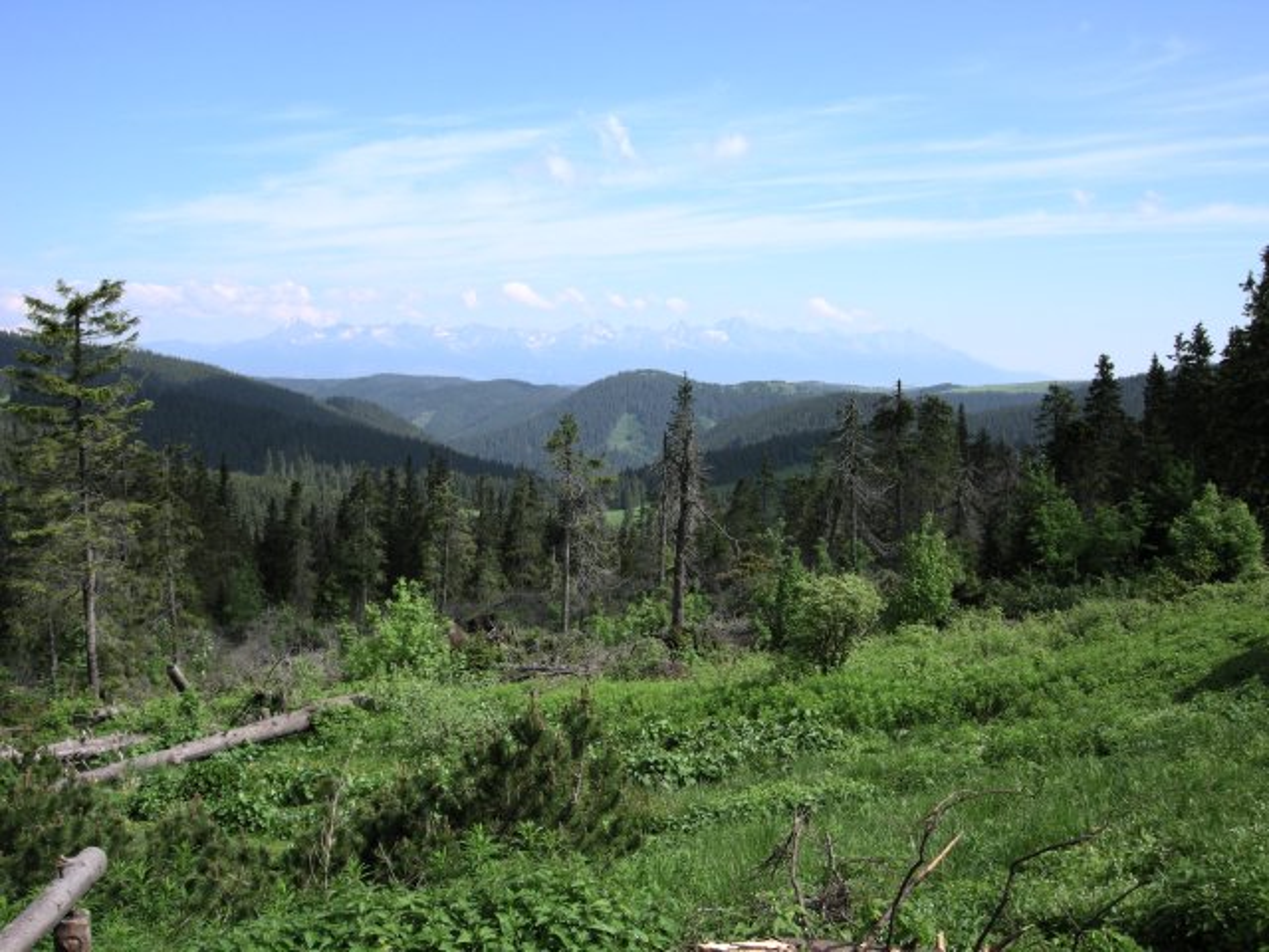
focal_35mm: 36
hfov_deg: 51.4
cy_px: 476
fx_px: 1320
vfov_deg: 39.7
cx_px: 634
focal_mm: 7.5
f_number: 5.4
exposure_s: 1/230
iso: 64
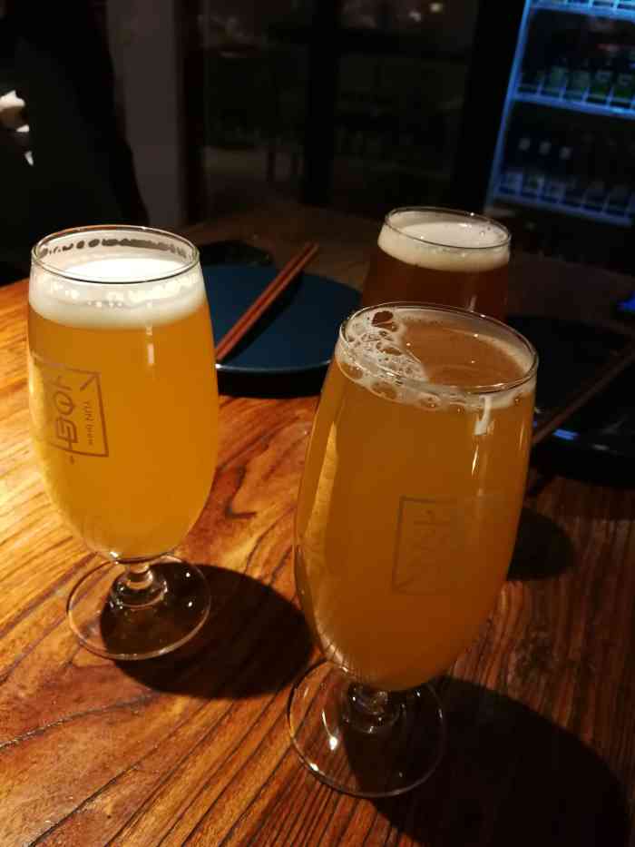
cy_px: 424
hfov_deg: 51.4
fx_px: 660
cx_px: 318
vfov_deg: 65.3
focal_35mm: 27
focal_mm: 3.95
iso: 500
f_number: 2.2
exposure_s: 1/25
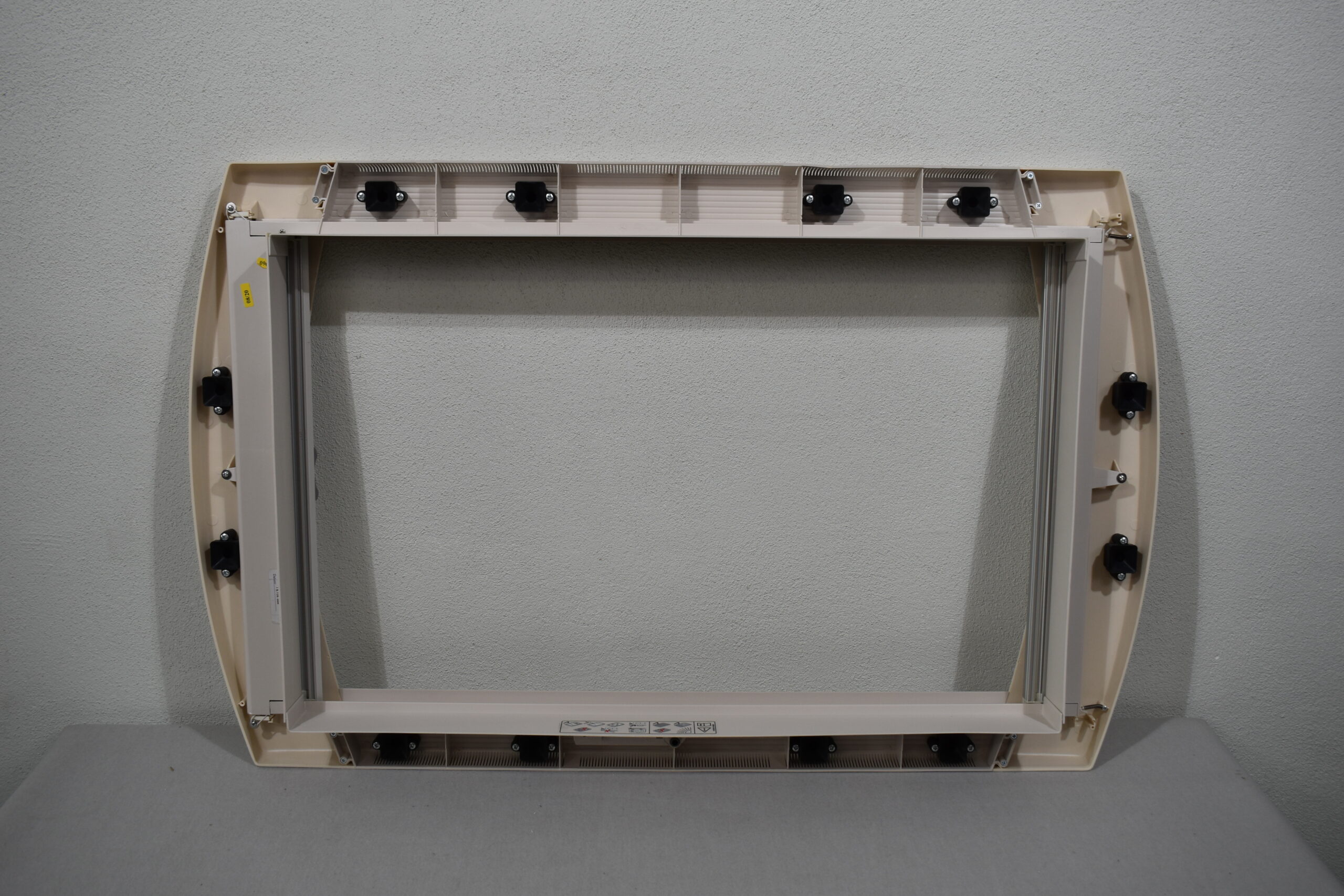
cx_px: 672
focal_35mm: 33
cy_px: 448
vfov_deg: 40.0
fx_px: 1232
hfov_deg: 57.2
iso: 220
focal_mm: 22
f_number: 5.6
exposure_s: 1/125
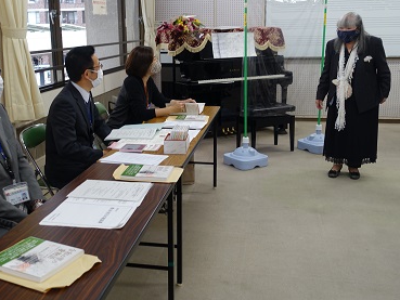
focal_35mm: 40
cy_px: 128
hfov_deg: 46.7
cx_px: 177
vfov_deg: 35.9
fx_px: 462
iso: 125
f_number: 2.8
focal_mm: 11.81
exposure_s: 1/40
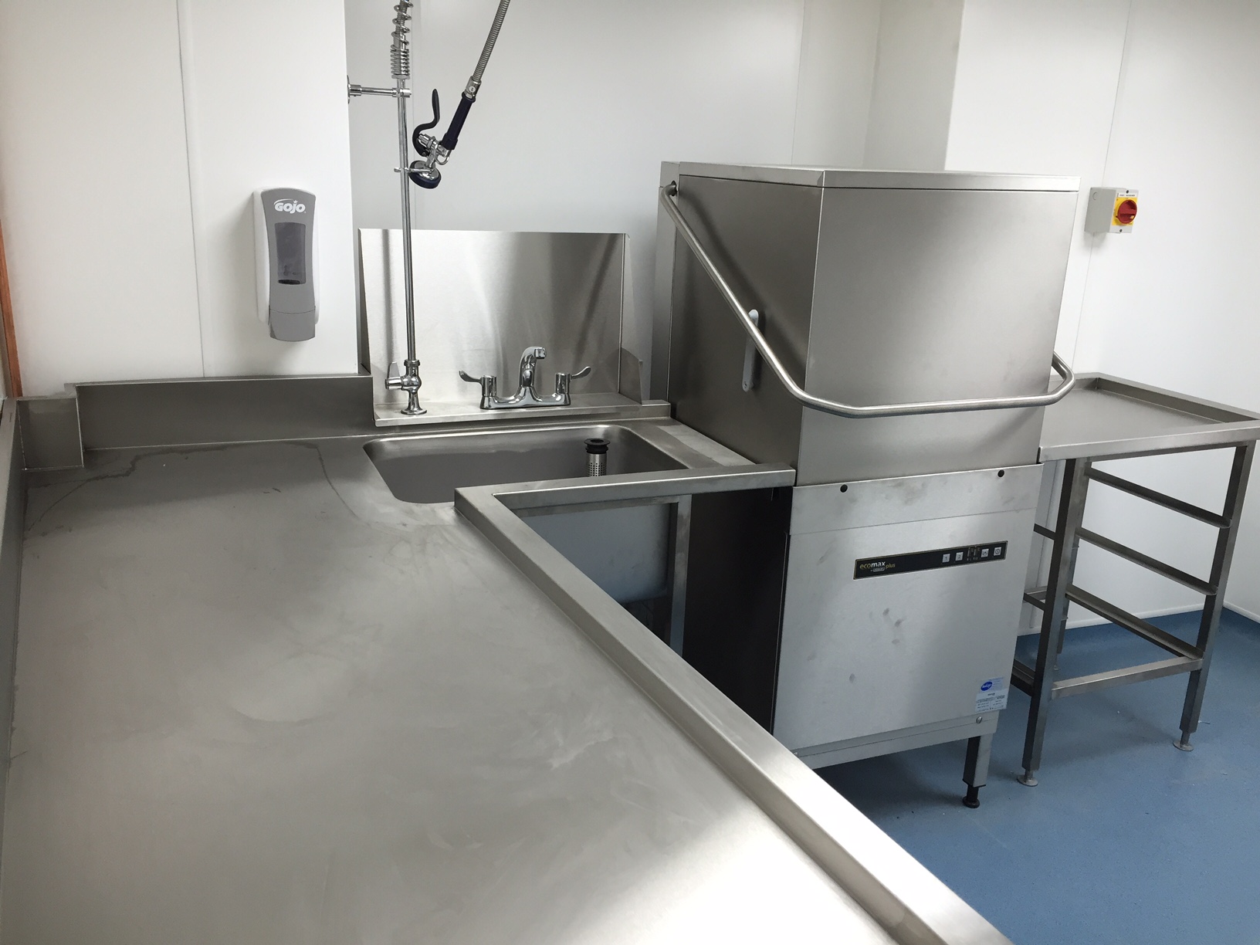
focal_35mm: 29
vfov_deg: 48.2
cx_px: 630
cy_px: 472
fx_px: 1056
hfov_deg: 61.7
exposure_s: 1/33
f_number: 2.2
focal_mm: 4.15
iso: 32
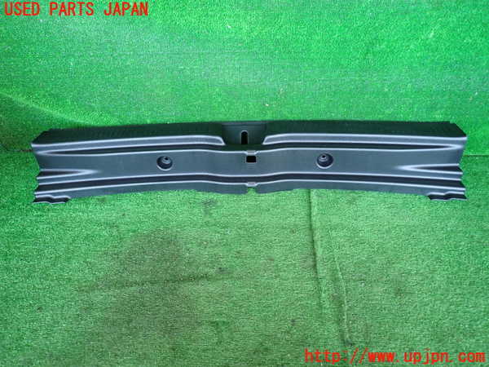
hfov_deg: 69.4
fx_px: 353
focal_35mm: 25
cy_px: 184
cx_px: 244
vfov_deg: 54.9
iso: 200
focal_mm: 4.5
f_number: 2
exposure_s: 1/100
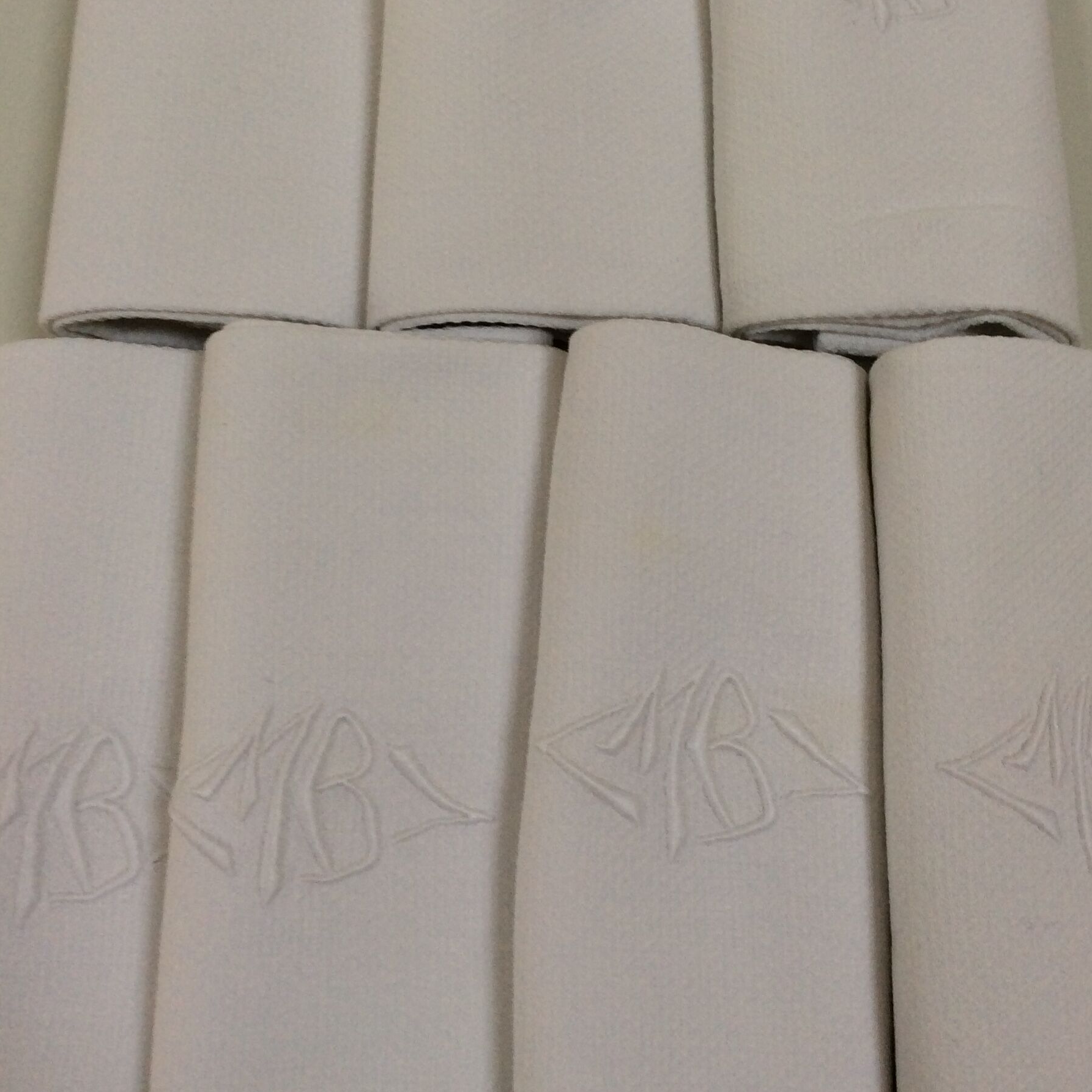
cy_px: 418
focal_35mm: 41
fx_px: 1463
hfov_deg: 40.9
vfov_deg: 40.7
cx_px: 591
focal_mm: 3.3
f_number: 2.4
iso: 50
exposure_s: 1/25
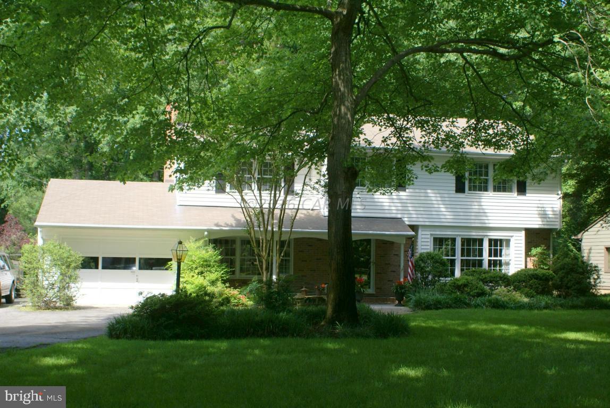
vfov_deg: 29.9
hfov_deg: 43.6
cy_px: 204
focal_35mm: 45
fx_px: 763
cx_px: 305
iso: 100
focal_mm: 30
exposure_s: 1/125
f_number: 8
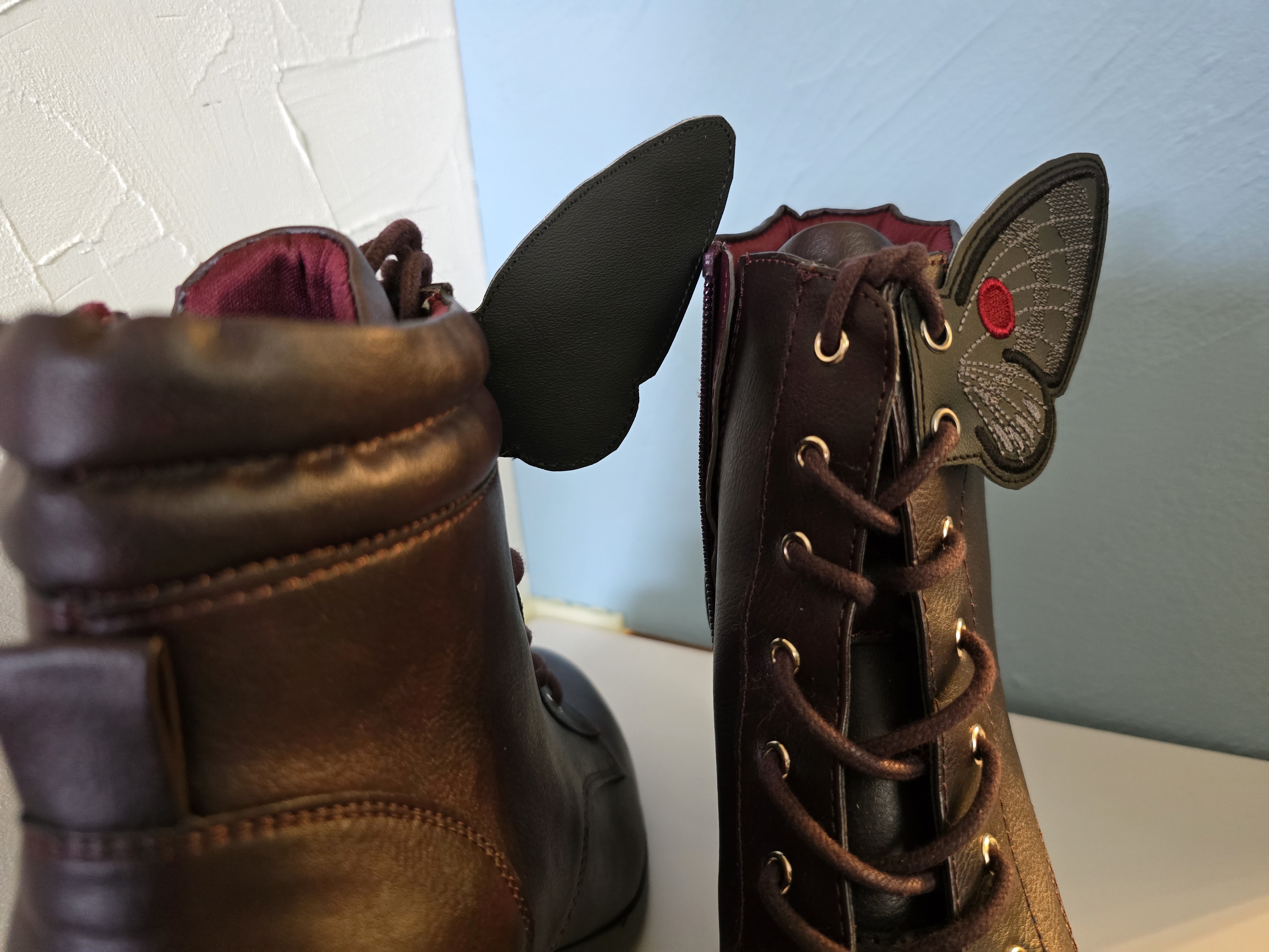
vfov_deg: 58.9
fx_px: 843
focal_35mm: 23
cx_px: 634
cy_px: 476
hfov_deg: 73.9
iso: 800
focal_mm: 6.3
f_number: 1.7
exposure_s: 1/60
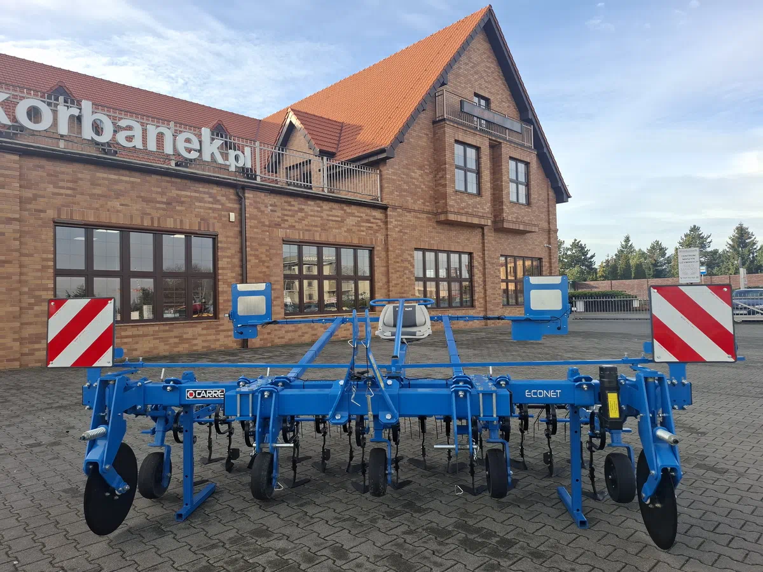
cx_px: 382
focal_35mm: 23
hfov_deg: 73.9
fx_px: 507
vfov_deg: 58.9
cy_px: 286
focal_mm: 5.54
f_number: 1.8
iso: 50
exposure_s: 1/730
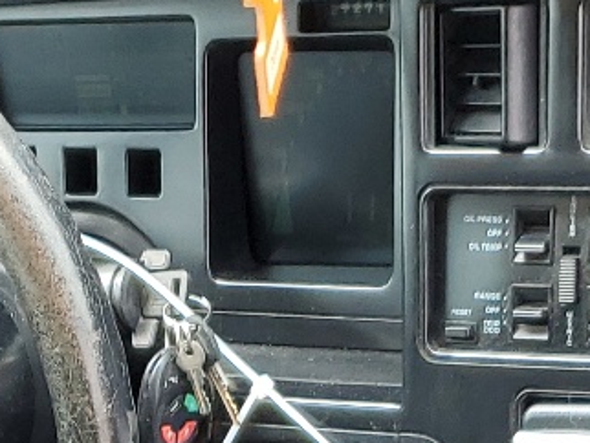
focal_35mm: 129
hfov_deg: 15.3
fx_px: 2200
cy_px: 978
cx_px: 297
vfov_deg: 10.3
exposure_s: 1/143
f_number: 1.5
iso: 50
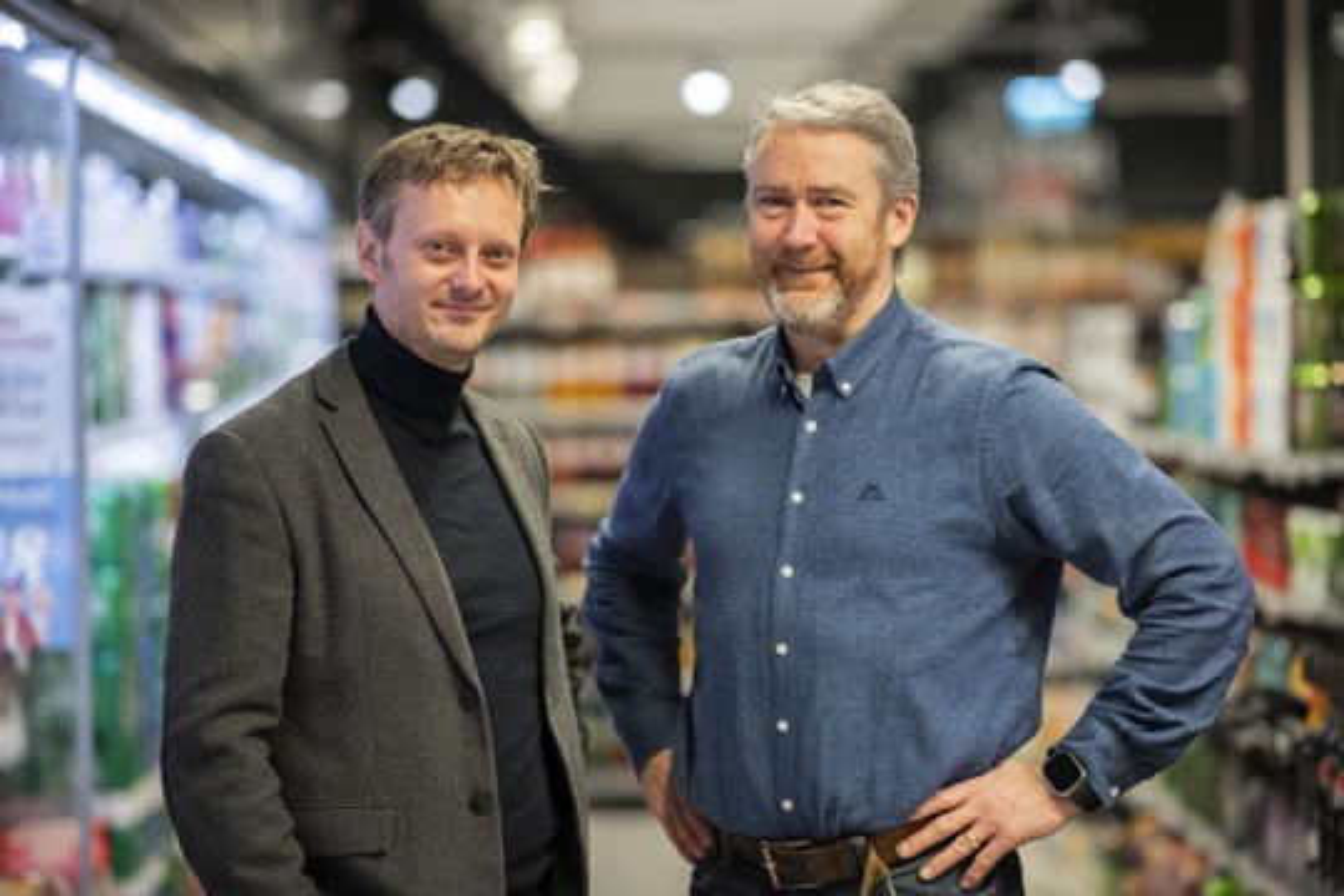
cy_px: 448
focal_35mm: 105
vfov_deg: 13.0
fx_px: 3920
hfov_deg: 19.5
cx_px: 672
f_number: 1.8
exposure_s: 1/640
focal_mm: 105
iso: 1250
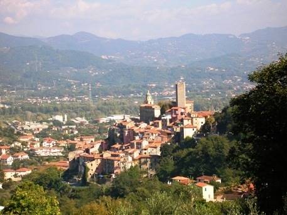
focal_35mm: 105
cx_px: 144
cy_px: 108
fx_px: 870
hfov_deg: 18.7
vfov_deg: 14.1
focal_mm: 17.4
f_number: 4.9
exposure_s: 1/265
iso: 50
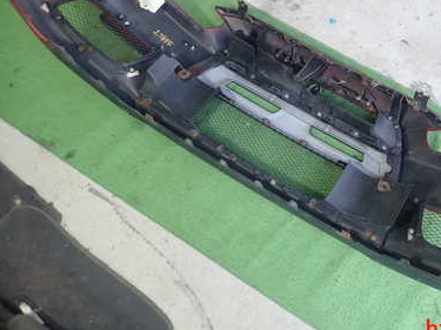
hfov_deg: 45.0
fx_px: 509
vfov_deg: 35.1
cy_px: 81
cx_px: 339
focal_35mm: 40
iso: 200
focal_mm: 4.5
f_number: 2
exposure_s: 1/60
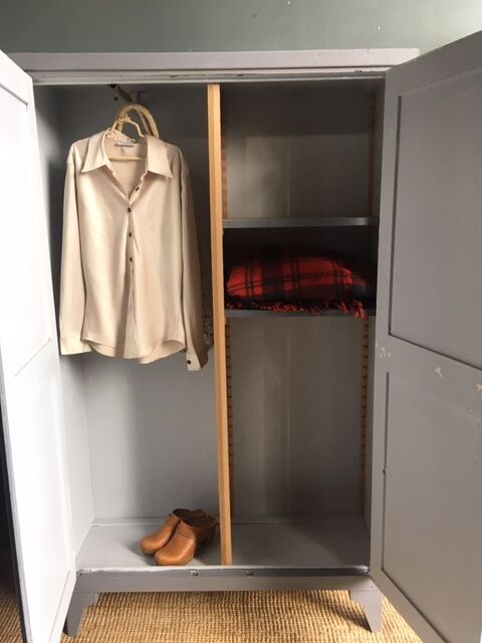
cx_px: 241
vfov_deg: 61.7
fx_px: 538
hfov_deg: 48.2
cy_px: 322
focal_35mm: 29
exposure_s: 1/33
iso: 32
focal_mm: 4.15
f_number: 2.2
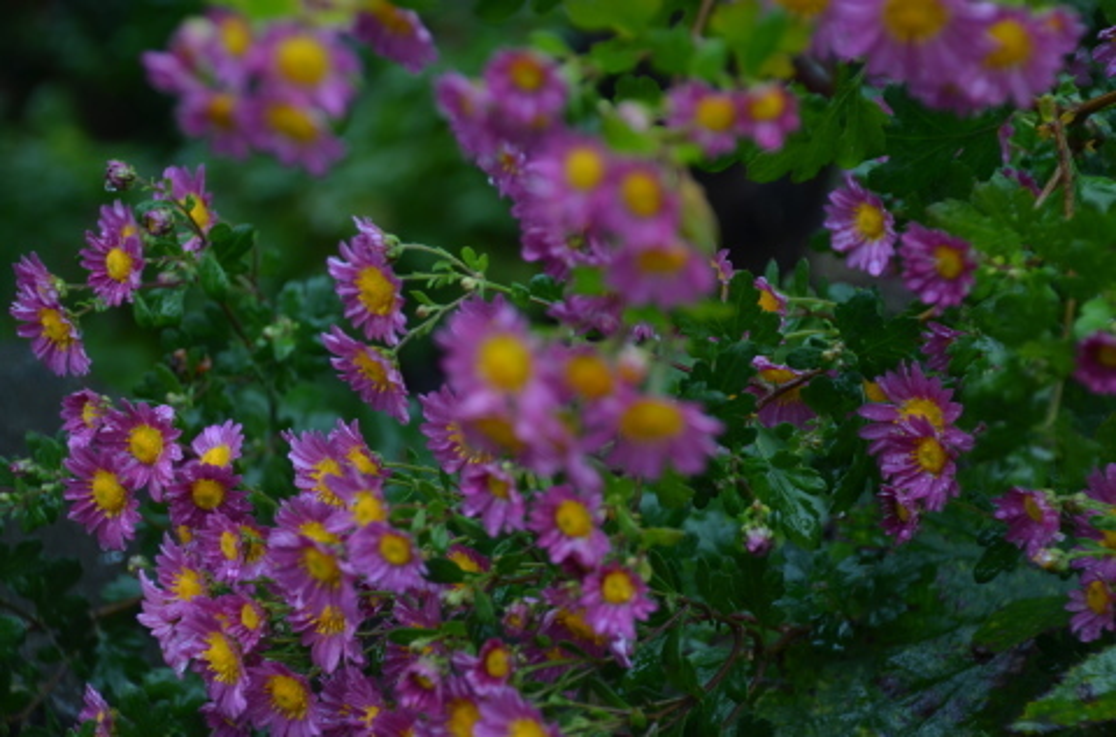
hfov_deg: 16.1
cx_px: 558
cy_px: 368
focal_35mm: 128
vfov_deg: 10.7
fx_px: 3941
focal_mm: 85
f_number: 5.6
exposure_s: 1/60
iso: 200
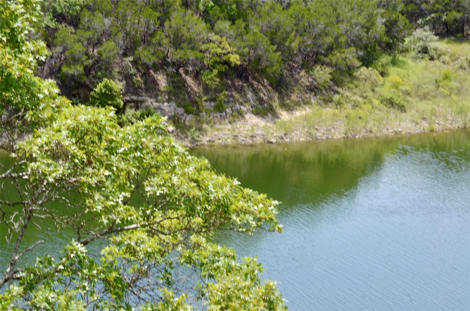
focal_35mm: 174
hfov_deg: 11.8
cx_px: 235
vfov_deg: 7.9
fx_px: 2267
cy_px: 156
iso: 200
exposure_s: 1/30
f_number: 25
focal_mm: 116
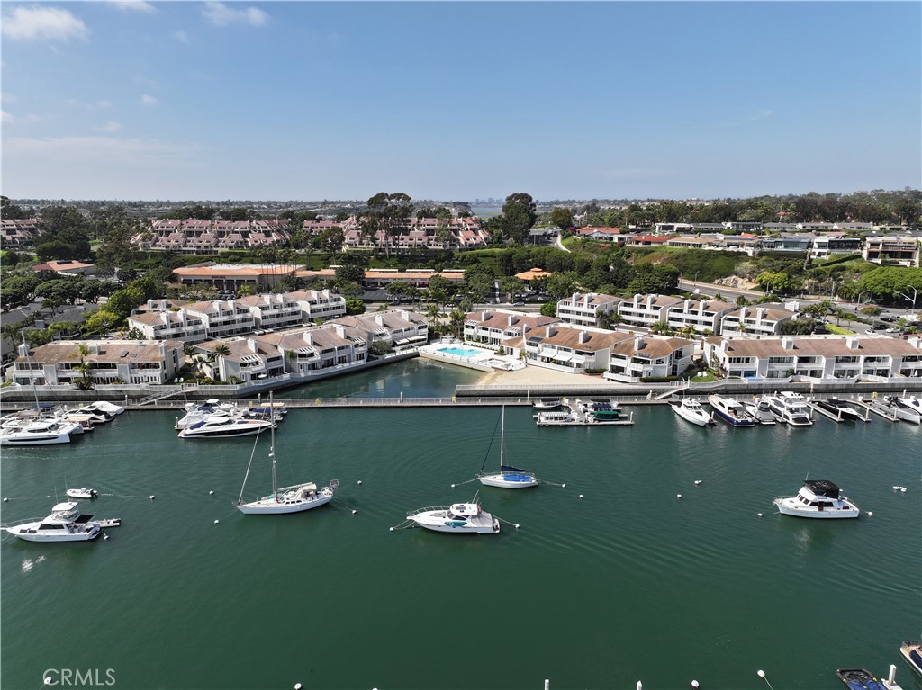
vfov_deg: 56.8
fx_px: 639
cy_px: 345
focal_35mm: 24
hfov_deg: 71.6
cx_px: 461
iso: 100
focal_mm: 12.29
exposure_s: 1/120
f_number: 2.8
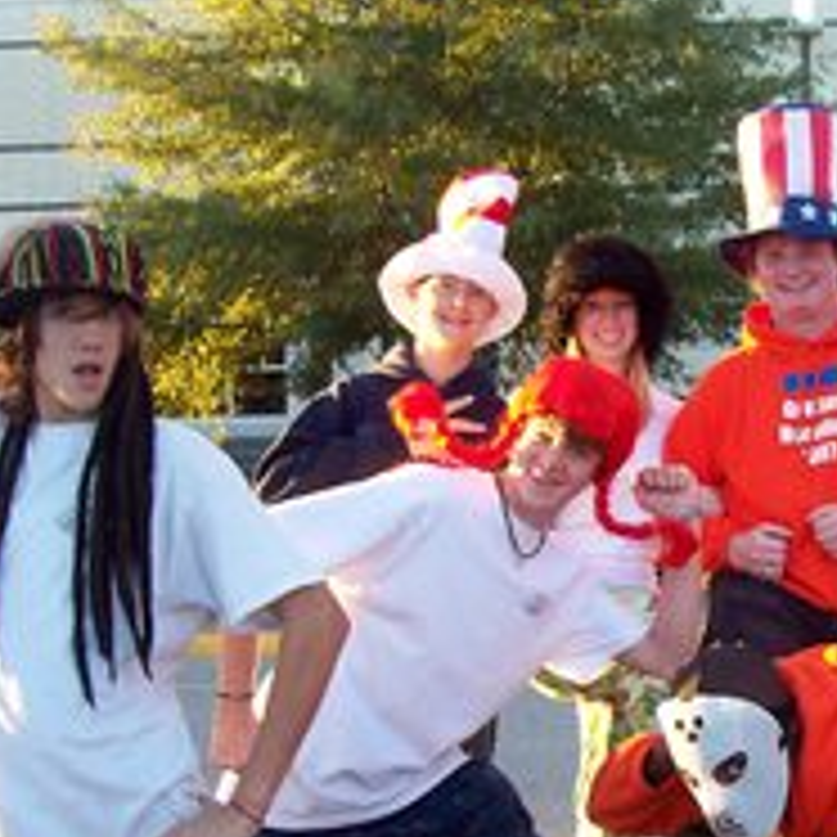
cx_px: 695
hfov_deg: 25.2
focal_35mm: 67
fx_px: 1833
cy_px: 529
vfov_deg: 25.6
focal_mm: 6
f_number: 2.7
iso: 80
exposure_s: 1/93.9
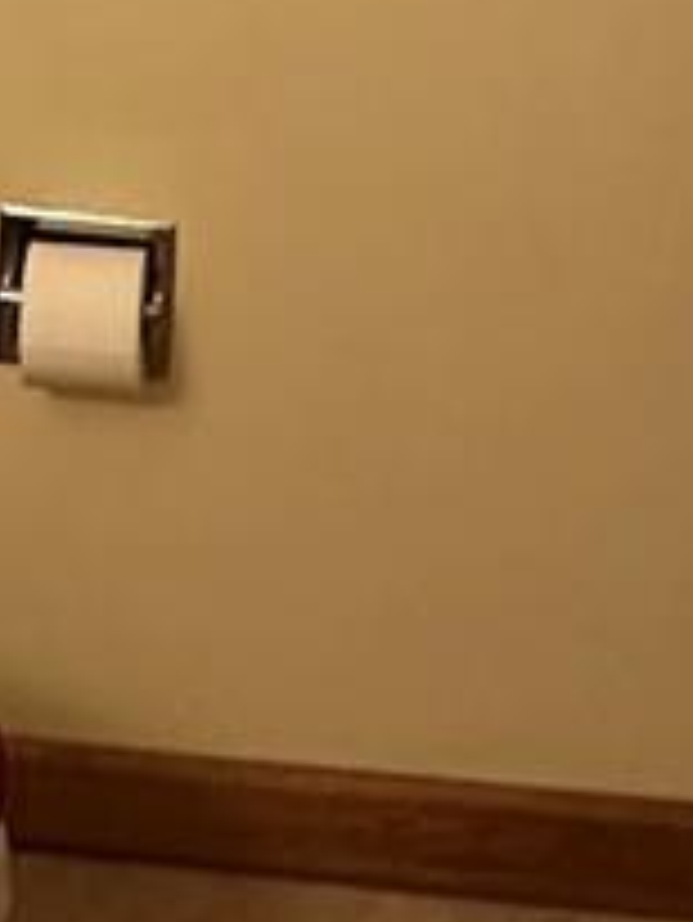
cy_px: -571
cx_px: 212
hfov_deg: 14.1
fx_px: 2800
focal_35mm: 105
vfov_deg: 16.5
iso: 250
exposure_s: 1/60
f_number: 2.2
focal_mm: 2.22
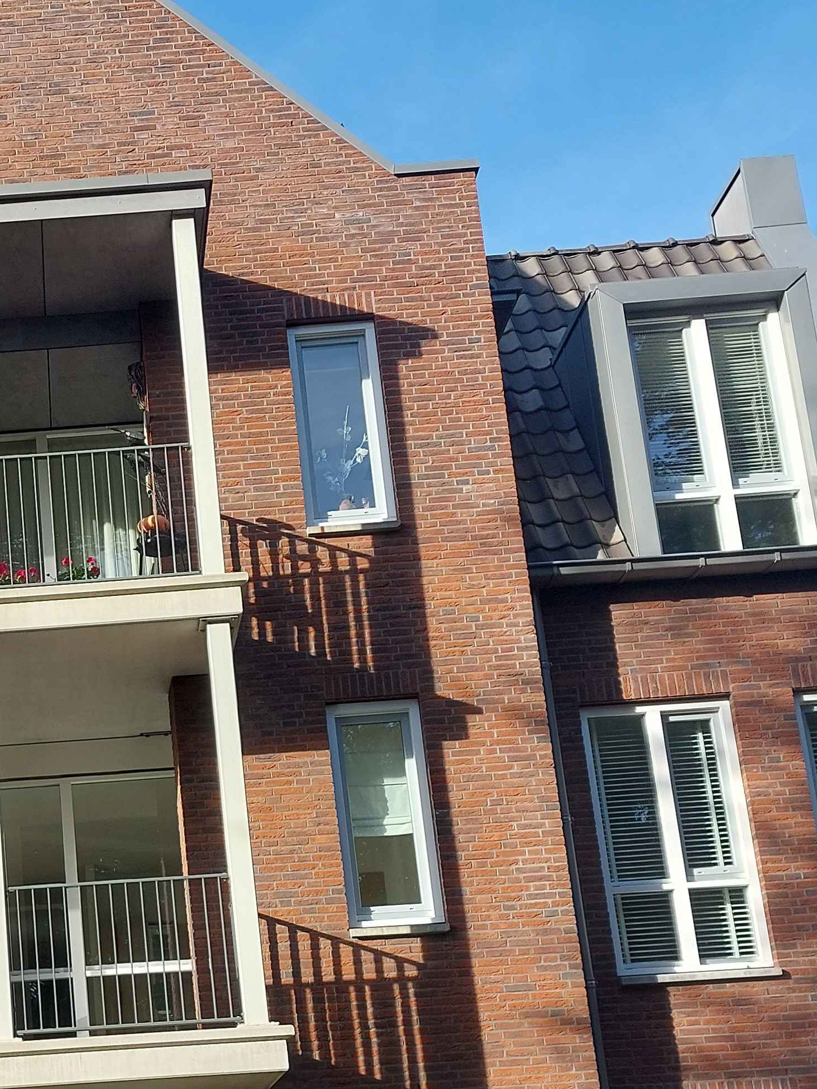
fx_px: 1857
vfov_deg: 32.2
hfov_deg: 23.9
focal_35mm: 59
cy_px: 799
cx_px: 27
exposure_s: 1/447
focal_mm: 5.23
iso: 25
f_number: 1.8
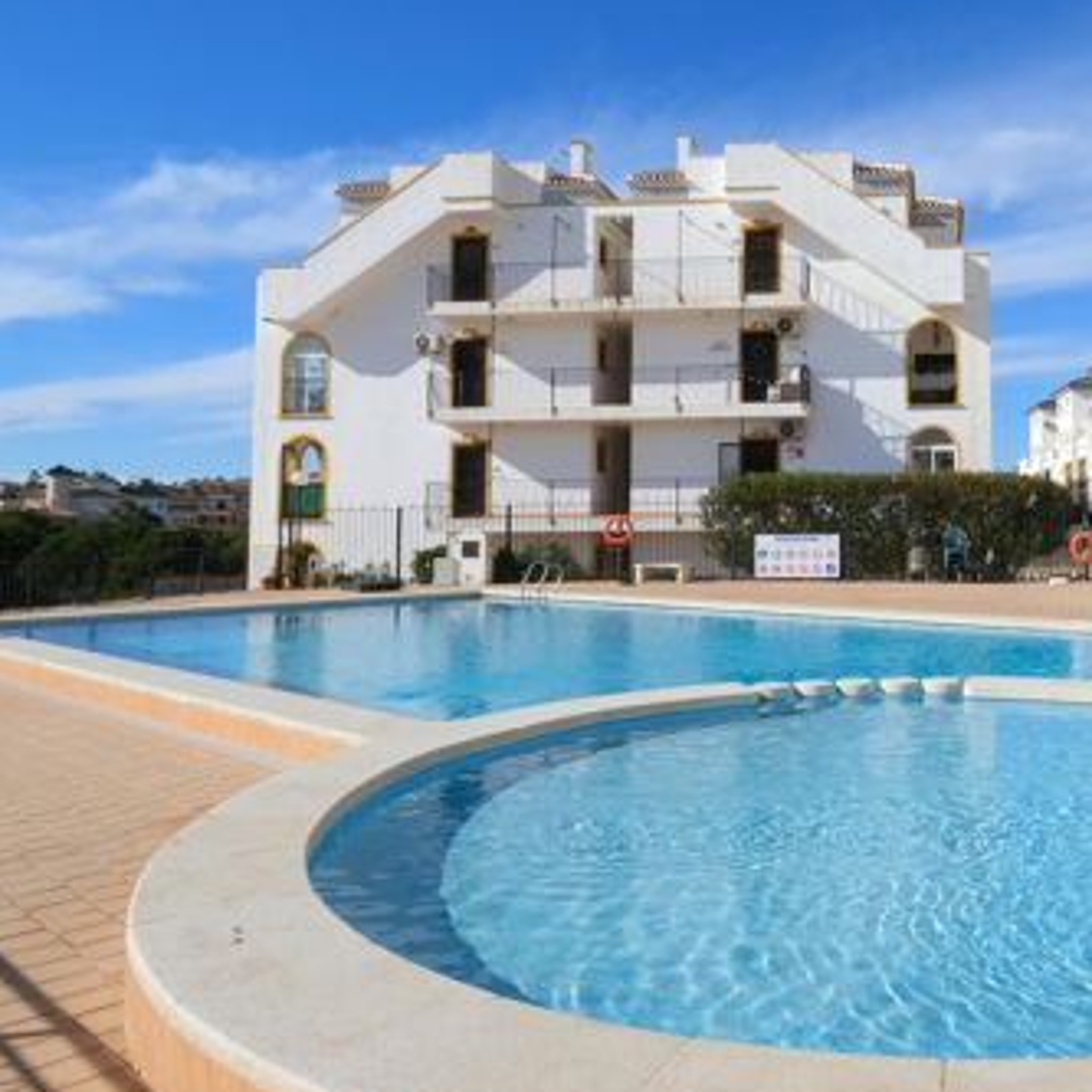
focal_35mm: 27
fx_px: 964
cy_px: 497
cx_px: 940
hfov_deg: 53.3
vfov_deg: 59.0
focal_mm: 10
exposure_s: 1/125
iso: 200
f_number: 20
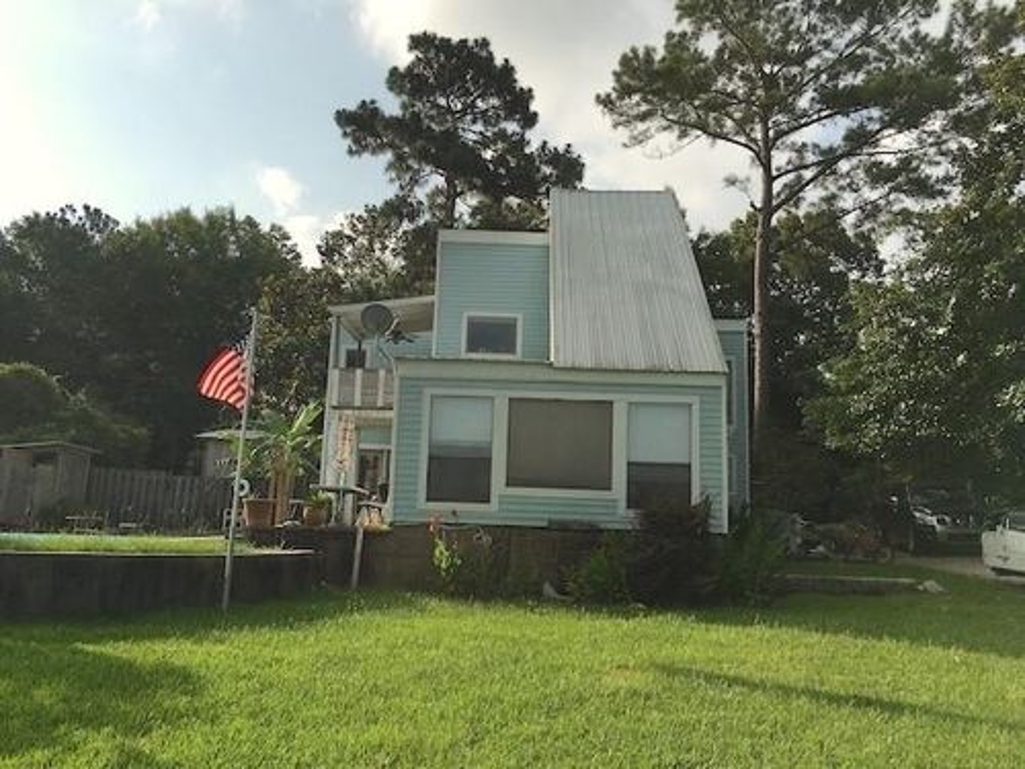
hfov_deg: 61.7
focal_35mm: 29
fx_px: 859
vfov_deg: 48.2
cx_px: 512
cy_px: 384
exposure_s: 1/1672
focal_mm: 4.15
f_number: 2.2
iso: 25
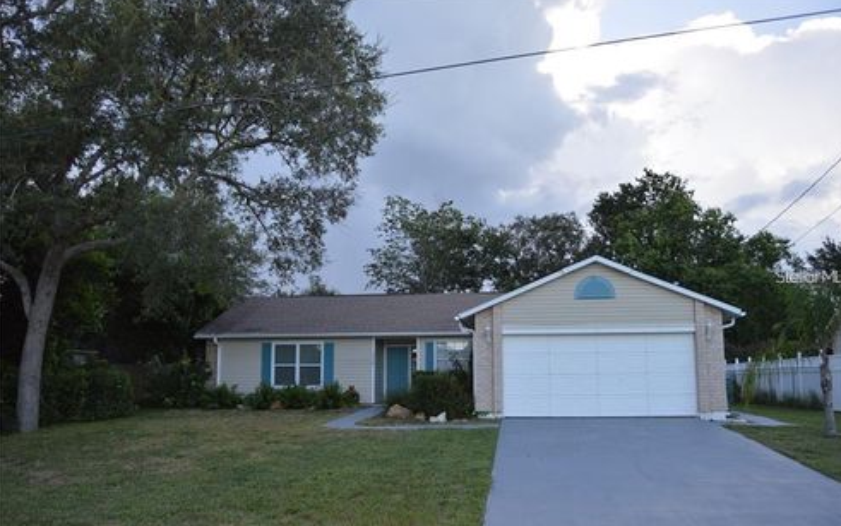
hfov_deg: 66.5
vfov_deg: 44.5
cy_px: 276
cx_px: 426
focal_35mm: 28
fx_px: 642
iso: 100
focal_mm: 18
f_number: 4
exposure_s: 1/160
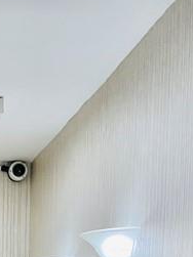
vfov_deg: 16.5
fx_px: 789
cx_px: -81
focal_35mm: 106
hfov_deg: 13.3
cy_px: 410
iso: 80
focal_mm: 5.1
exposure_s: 1/120
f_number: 1.6
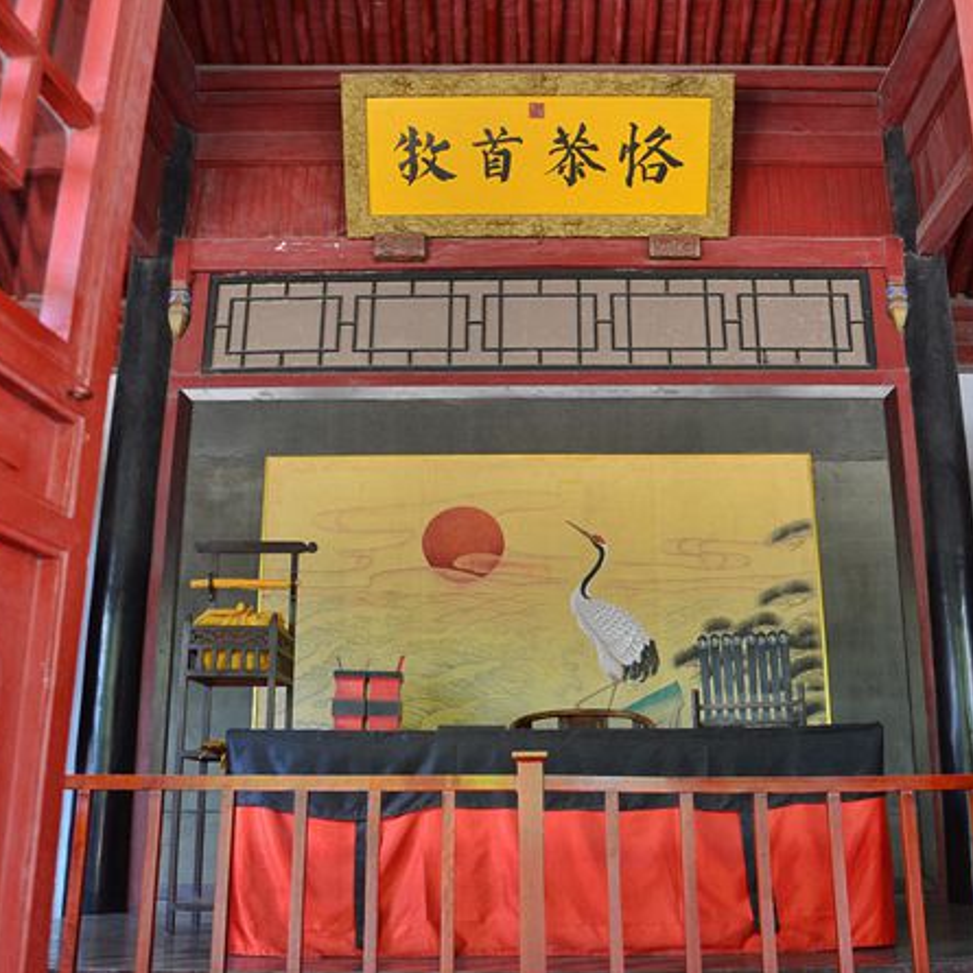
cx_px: 536
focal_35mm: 35
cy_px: 485
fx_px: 1113
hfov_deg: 47.2
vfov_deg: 47.2
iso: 1000
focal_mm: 18
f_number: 3.5
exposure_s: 1/30
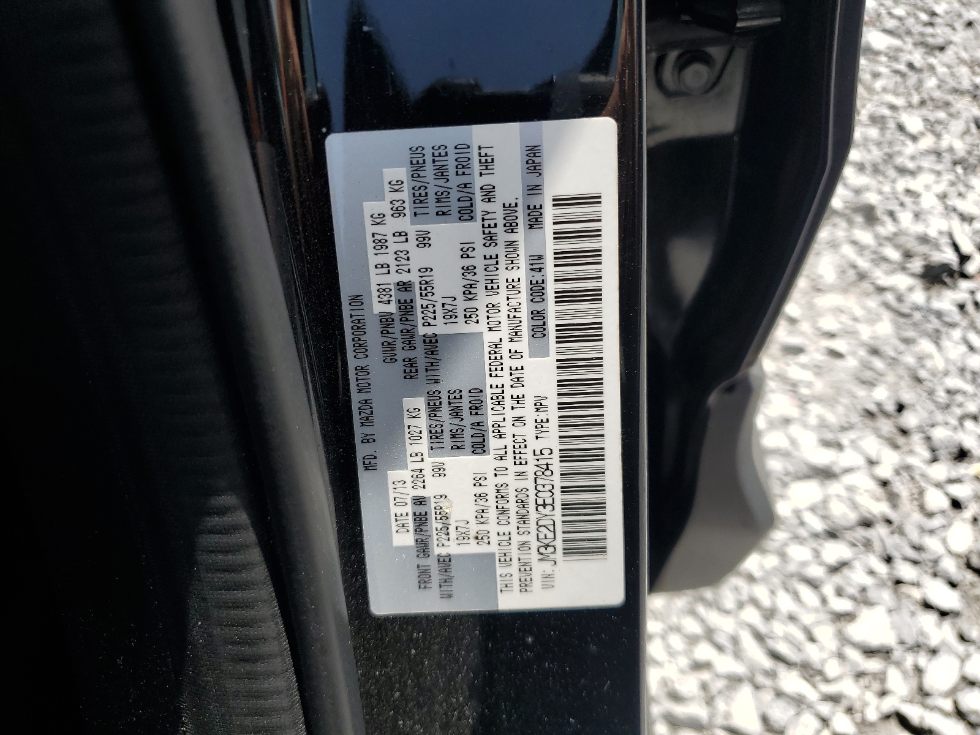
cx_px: 490
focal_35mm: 26
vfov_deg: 53.1
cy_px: 368
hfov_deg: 67.3
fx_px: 736
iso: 50
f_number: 1.5
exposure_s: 1/1667
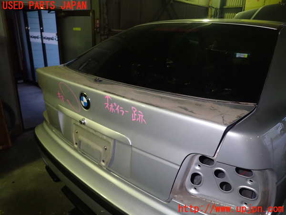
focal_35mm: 25
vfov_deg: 54.9
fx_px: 207
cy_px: 108
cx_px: 143
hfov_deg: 69.4
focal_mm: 4.5
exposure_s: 1/30
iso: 200
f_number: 2
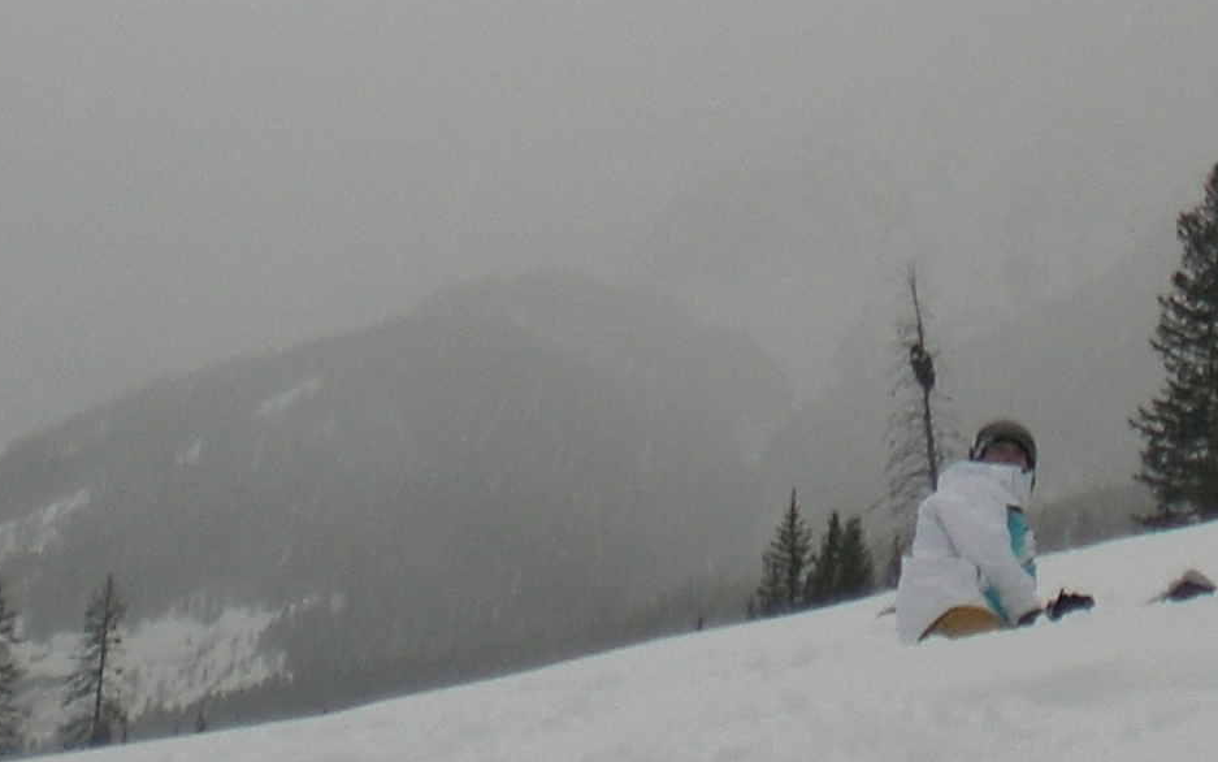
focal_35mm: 121
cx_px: 916
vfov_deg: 10.3
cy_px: -516
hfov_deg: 17.1
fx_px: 4017
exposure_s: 1/160
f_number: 3.1
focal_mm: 6.3
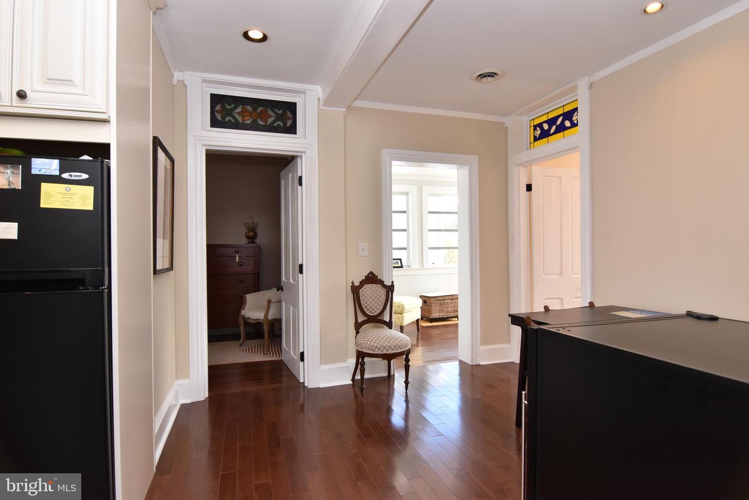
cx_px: 374
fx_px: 375
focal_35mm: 18
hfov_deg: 90.0
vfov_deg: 67.5
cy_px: 250
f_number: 8
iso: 800
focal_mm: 12
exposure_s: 1/50
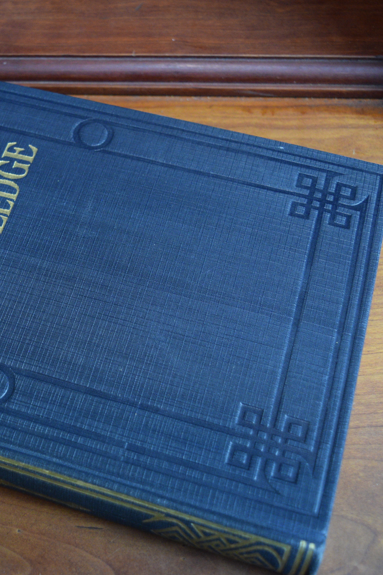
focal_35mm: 54
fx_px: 862
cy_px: 287
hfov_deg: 24.5
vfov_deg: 36.9
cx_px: 59
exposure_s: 1/60
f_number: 4
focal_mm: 24
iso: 1800
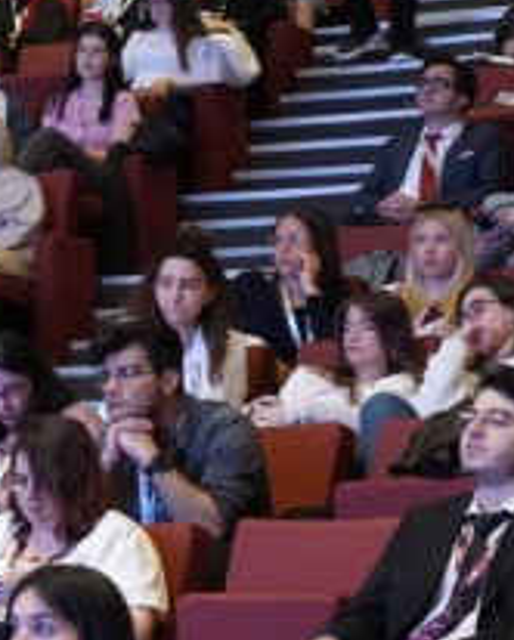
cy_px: 399
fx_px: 3760
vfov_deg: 9.7
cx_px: -591
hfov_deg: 7.4
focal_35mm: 198
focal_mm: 38
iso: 8000
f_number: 4
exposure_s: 1/160
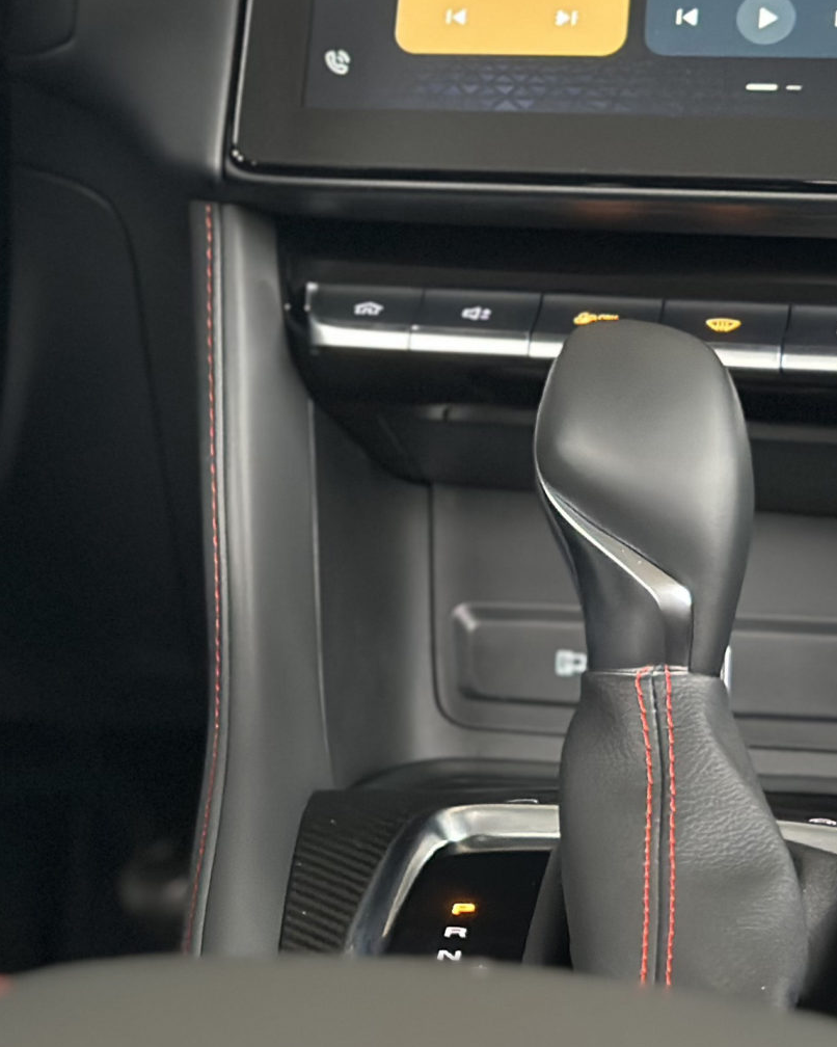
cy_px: 104
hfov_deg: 12.6
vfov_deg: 16.0
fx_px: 3686
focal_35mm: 119
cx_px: -236
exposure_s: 1/50
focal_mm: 6.86
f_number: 1.78
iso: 400
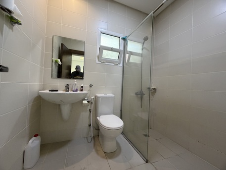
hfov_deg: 102.0
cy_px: 85
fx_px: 91
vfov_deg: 85.7
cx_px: 113
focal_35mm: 14
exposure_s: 1/50
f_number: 2.2
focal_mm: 2.22
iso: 250
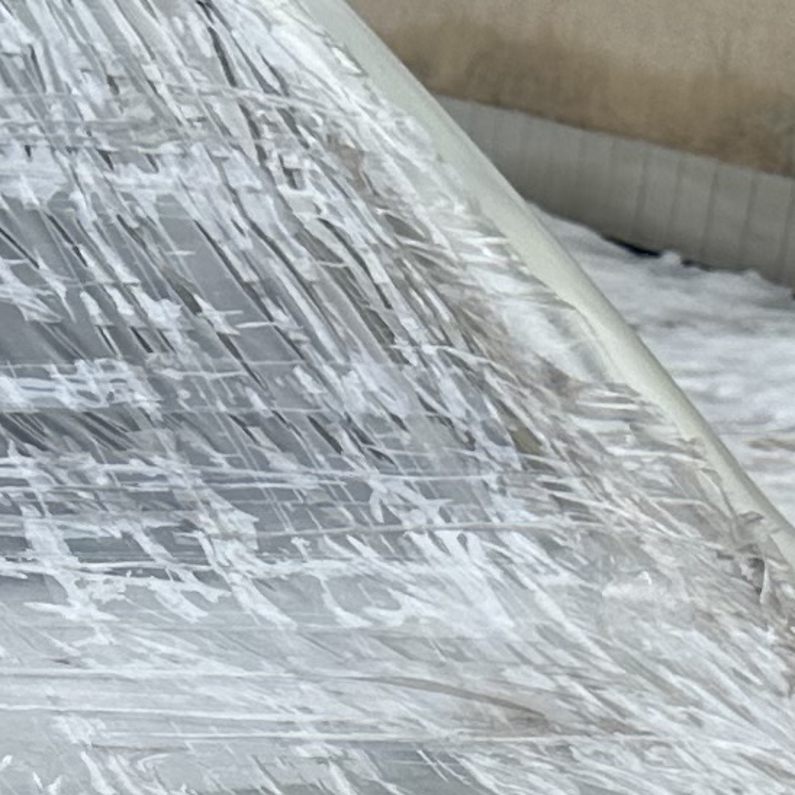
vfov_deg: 10.8
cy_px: 1195
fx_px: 4053
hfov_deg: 10.4
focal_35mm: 156
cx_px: -721
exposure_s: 1/2410
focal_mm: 6.86
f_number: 1.78
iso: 80
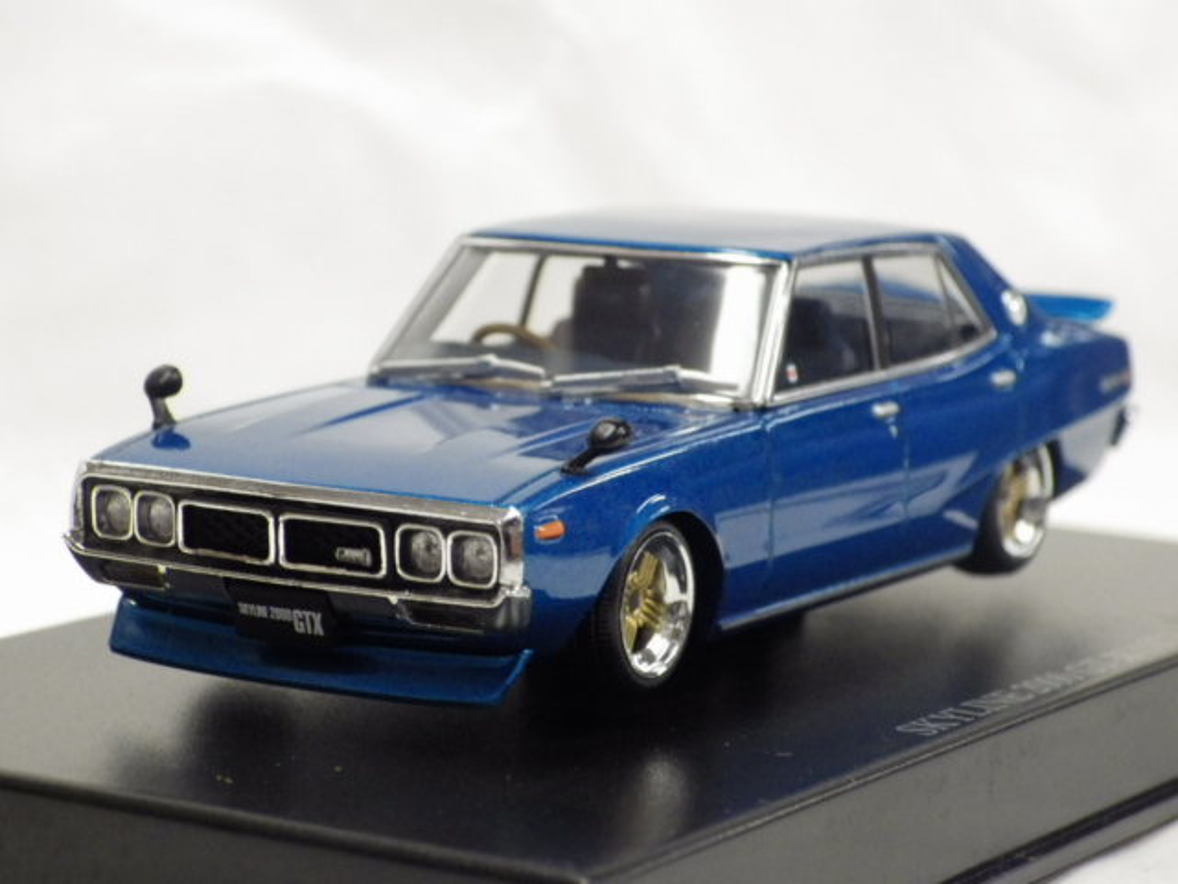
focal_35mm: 119
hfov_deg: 16.6
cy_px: 442
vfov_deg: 12.5
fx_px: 4050
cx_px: 589
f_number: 4.8
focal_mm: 21.3
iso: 800
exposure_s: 1/40
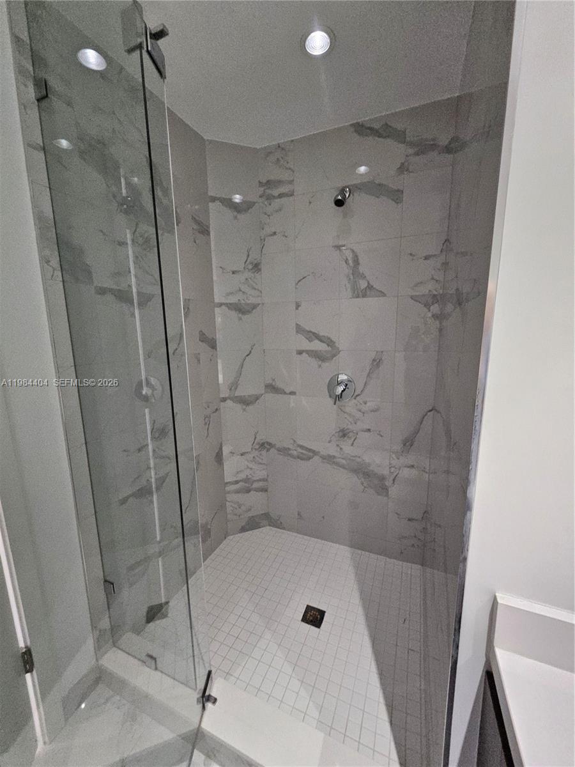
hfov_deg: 89.9
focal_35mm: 13
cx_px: 288
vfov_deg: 106.2
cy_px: 384
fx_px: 288
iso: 320
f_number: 2.2
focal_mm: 1.74
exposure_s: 1/30
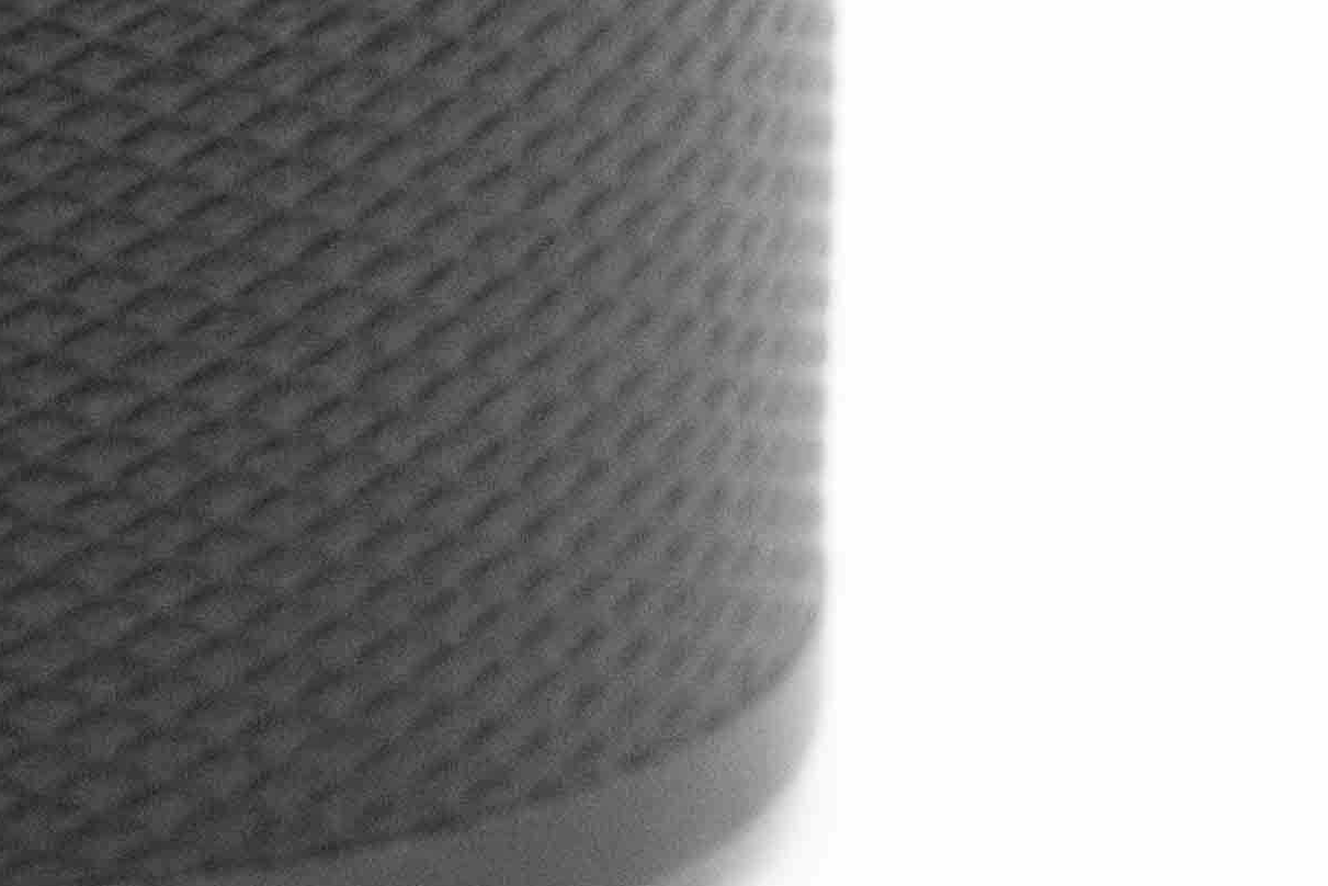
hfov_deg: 3.3
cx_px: -681
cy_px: -1466
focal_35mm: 622
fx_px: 22949
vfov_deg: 2.2
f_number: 10
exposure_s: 1/200
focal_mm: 90
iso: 3200
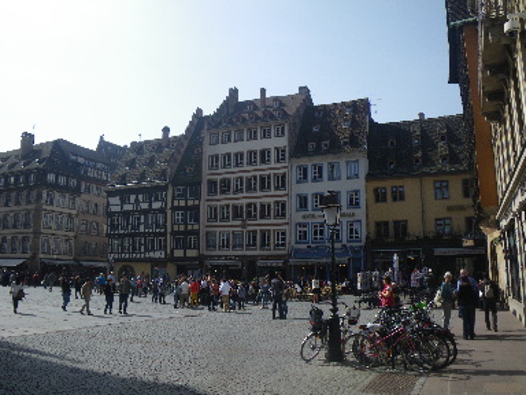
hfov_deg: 63.4
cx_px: 263
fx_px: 425
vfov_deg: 49.7
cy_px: 198
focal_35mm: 28
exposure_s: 1/320
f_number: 4.2
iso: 50
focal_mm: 5
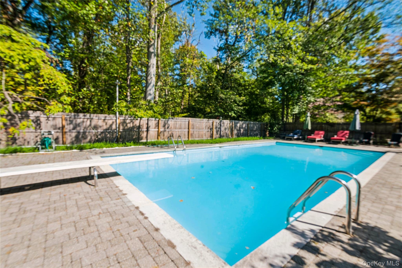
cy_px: 134
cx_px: 201
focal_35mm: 15
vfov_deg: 77.3
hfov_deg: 100.4
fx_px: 167
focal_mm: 10
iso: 100
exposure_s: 1/50
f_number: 11
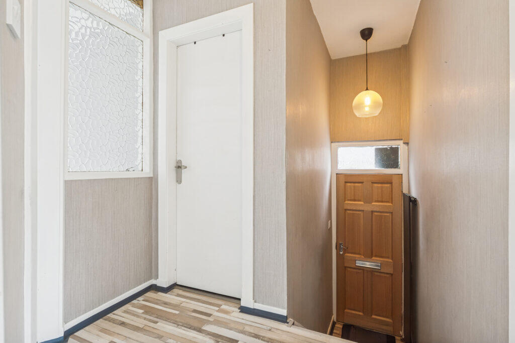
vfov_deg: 72.1
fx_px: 236
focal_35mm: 16
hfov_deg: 95.0
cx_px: 258
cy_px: 172
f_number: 5
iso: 200
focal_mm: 11
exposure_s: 1/30
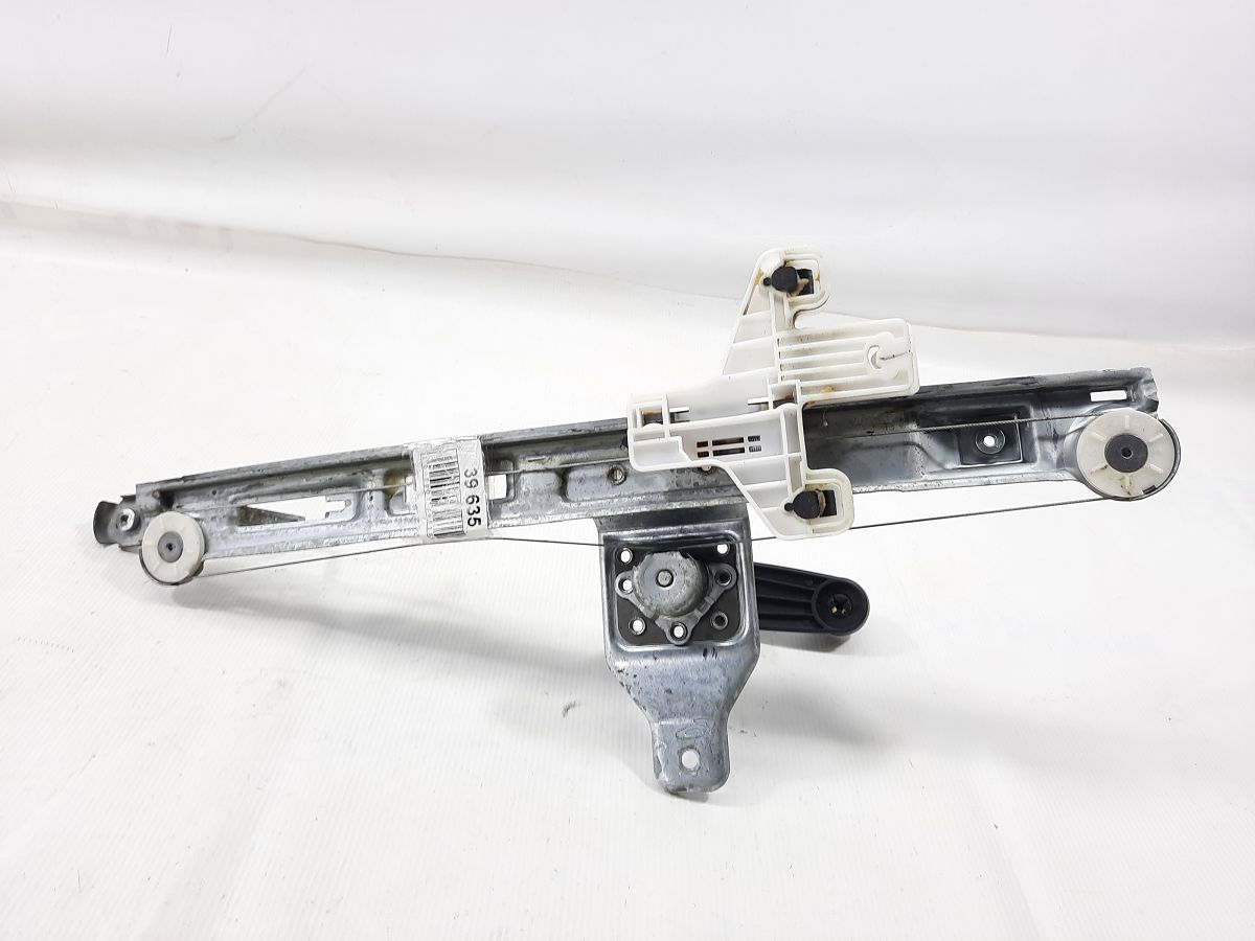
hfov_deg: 69.4
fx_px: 906
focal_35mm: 25
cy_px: 470
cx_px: 628
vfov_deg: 54.9
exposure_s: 1/50
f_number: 2
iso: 40
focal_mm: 4.6
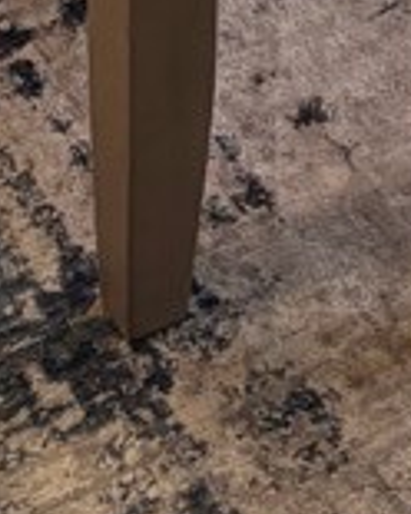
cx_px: 298
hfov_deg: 9.2
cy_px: -1141
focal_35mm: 168
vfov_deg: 8.9
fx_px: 2554
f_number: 1.6
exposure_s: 1/60
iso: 160
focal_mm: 5.96
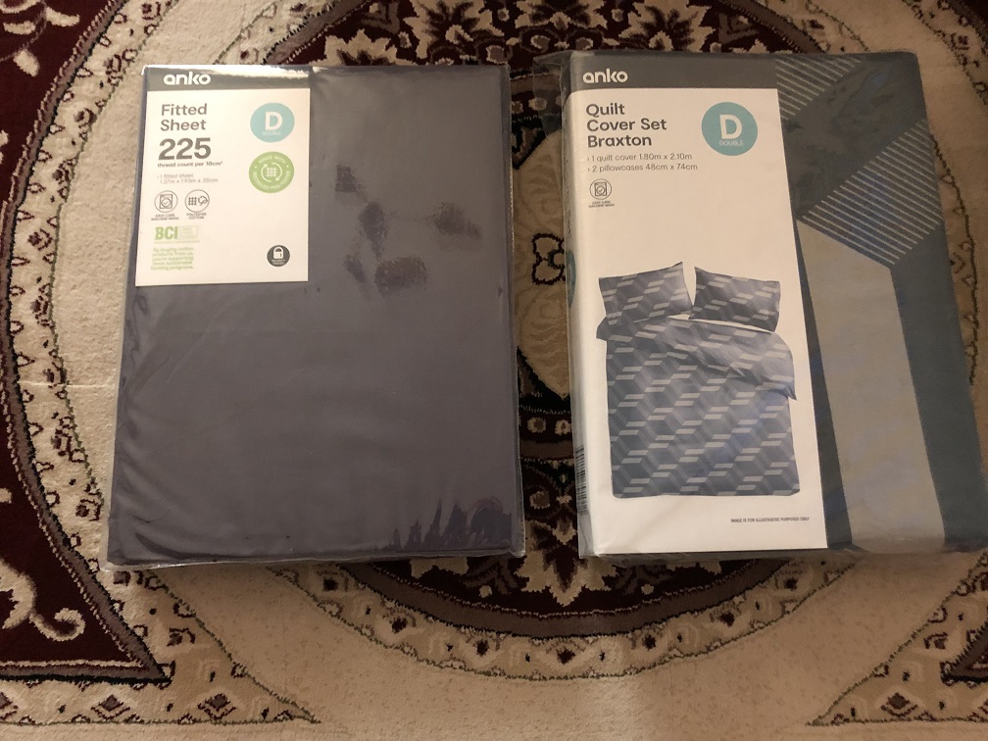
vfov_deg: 49.7
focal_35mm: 28
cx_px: 494
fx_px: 799
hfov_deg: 63.4
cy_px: 370
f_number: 1.8
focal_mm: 3.99
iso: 100
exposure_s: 1/4
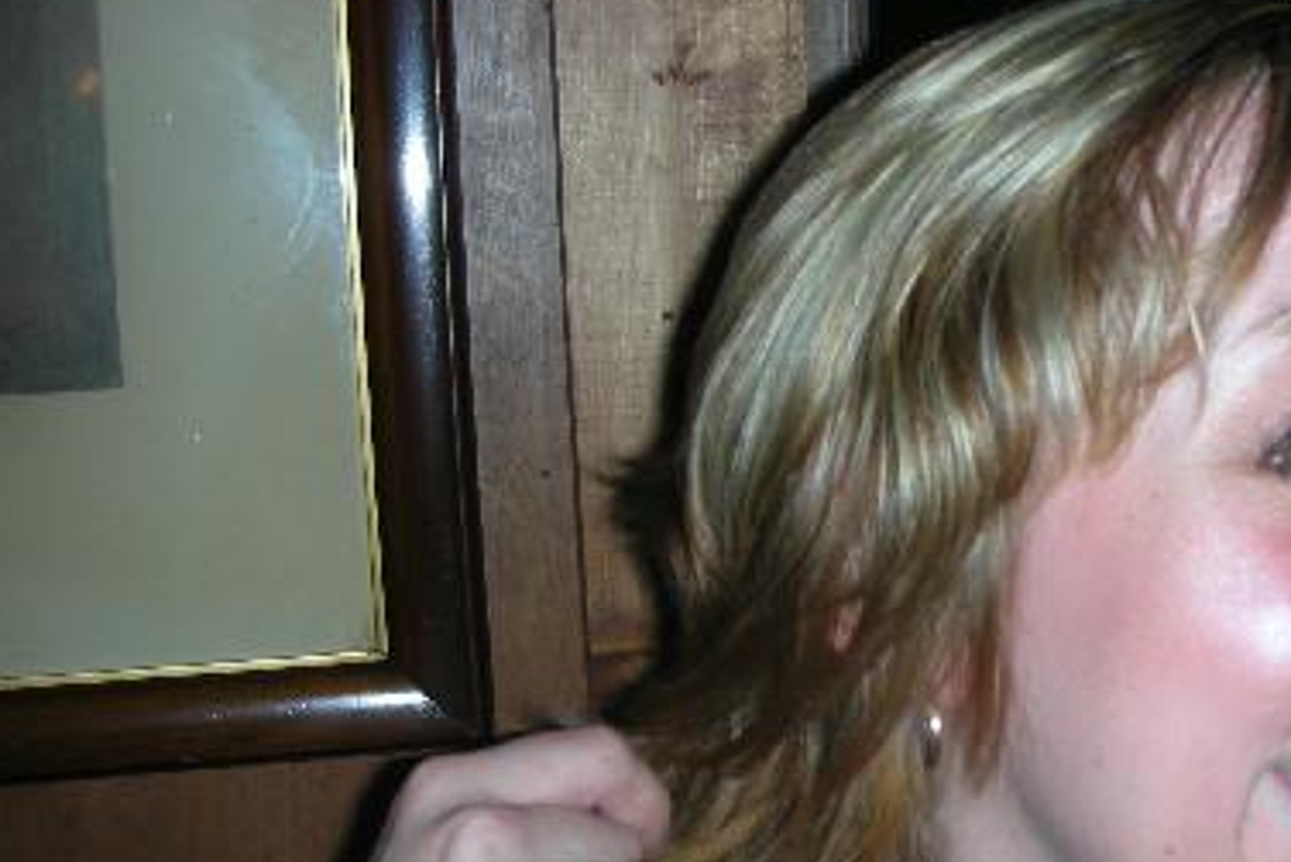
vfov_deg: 20.8
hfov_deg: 30.4
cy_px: 649
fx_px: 2332
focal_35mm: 65
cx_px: 972
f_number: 2.8
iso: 50
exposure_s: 1/60
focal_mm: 5.8
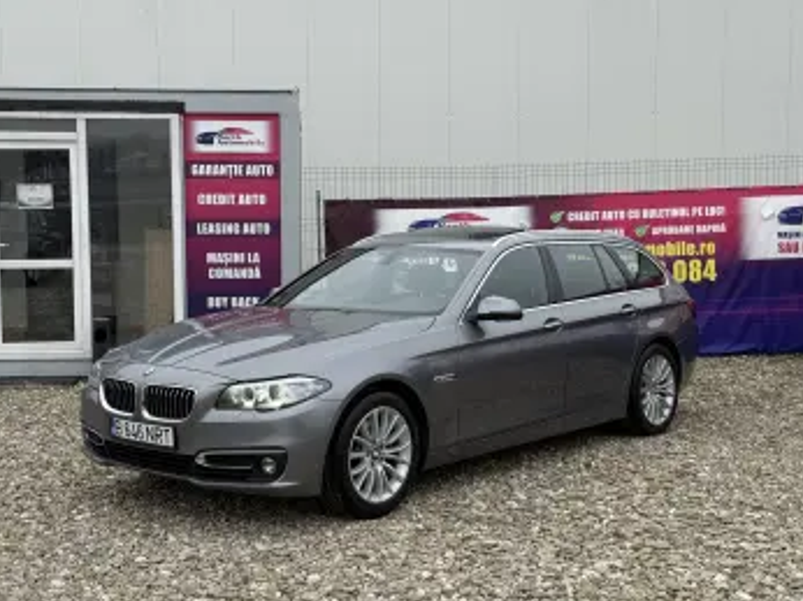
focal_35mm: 50
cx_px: 399
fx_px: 1159
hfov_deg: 38.2
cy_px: 304
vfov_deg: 29.1
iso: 80
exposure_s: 1/975
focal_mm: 6.76
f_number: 1.78
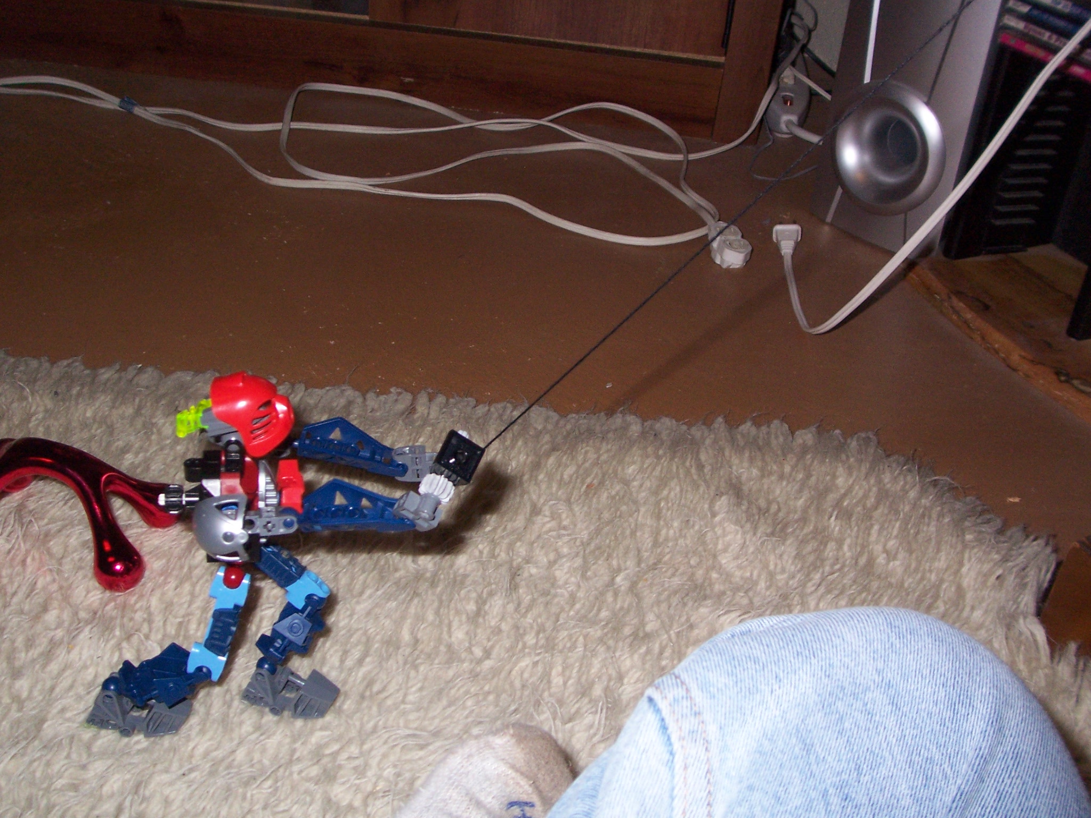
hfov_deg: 47.9
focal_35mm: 39
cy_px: 409
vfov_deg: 36.8
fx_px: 1229
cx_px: 546
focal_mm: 6.4
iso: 125
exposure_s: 1/60
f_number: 3.9
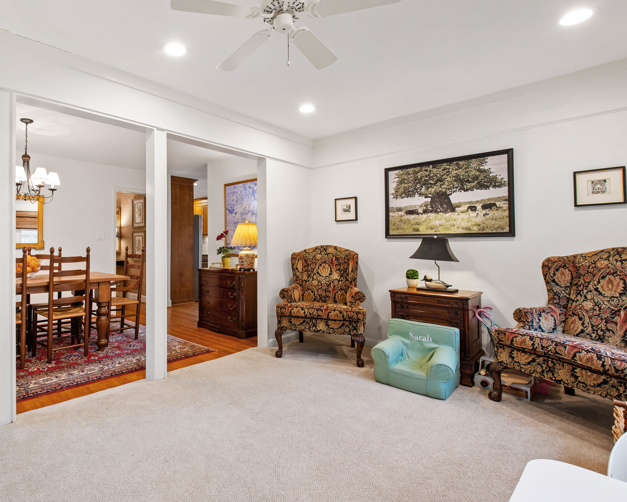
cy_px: 239
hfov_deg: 84.7
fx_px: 334
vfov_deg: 73.8
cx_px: 235
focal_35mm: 18
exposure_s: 1/2.5
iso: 100
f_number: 8
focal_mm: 10
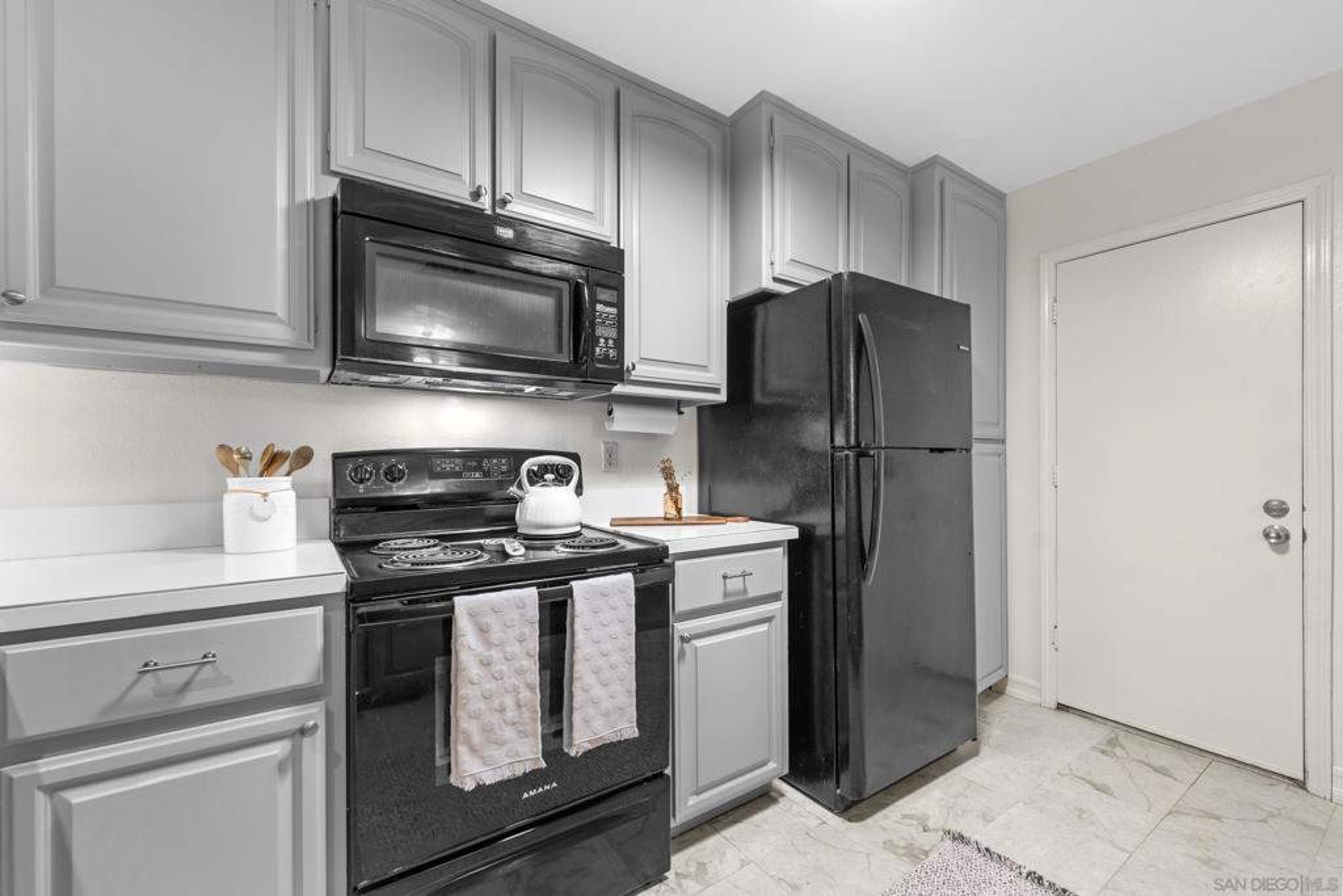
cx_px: 672
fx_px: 522
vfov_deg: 81.2
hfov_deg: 104.2
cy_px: 448
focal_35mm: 14
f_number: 6.3
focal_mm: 14
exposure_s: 1.6
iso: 320
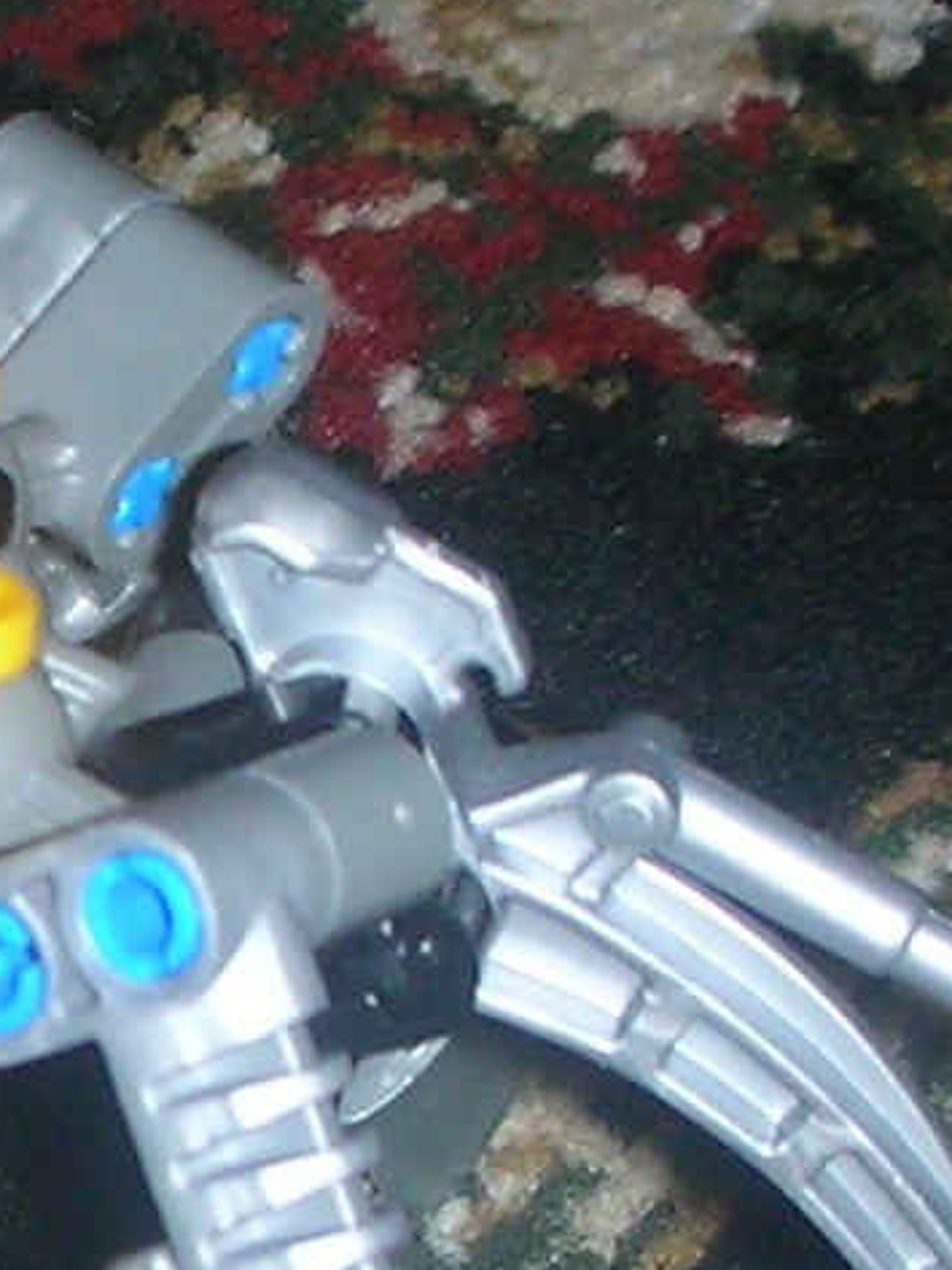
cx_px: -616
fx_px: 7664
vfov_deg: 9.4
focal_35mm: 209
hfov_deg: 7.0
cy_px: 1103
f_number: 3
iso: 50
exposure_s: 1/60.1
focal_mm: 5.8
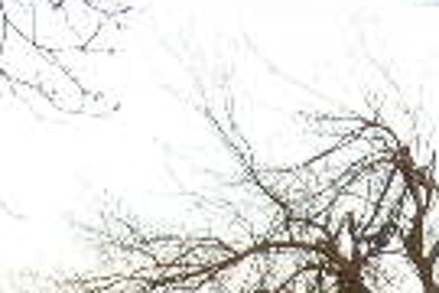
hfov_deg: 10.8
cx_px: 517
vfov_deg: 6.9
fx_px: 2292
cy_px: 710
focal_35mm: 188
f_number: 3.2
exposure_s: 1/92.6
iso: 50
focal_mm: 6.3
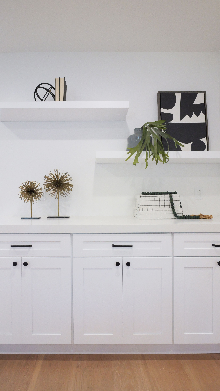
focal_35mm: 20
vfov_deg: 86.6
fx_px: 207
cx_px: 109
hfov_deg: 55.9
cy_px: 197
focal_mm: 9
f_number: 8
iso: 1600
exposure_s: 1/40
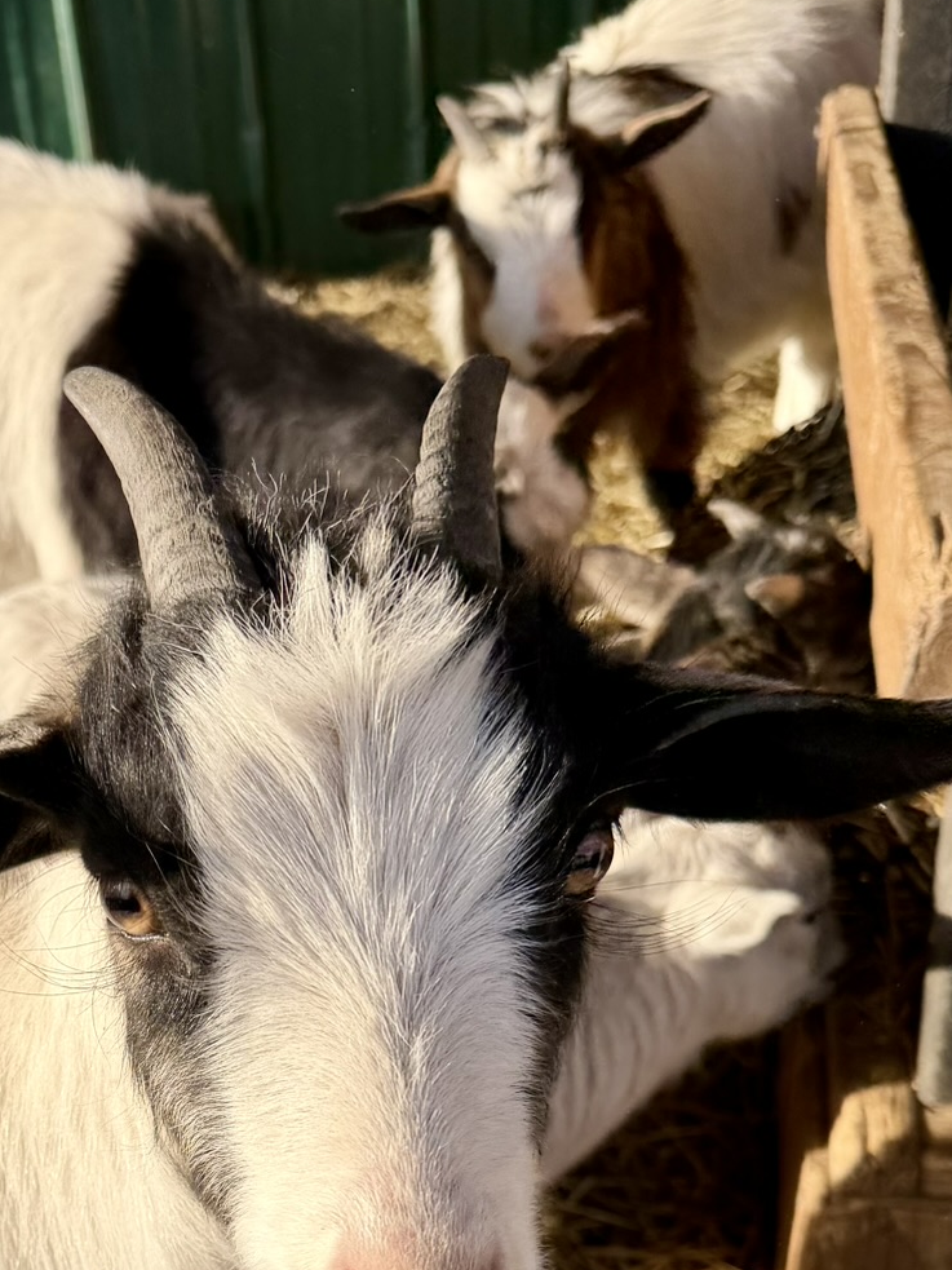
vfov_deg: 35.9
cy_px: 1138
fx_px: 1834
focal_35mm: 50
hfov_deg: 28.4
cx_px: 164
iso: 80
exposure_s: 1/2000
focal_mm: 6.76
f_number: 1.78
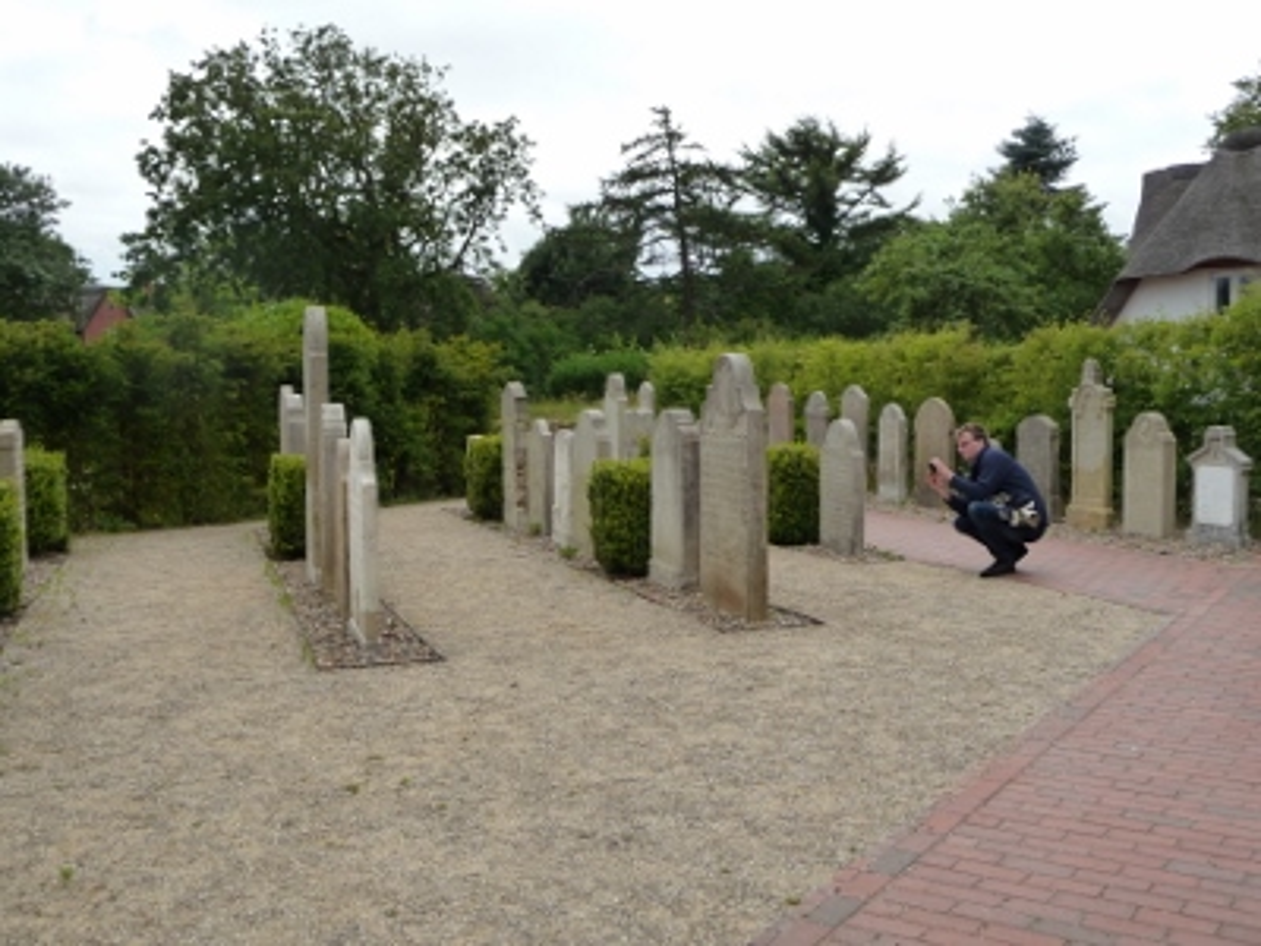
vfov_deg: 37.7
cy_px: 473
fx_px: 1384
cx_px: 630
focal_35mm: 38
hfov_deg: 49.0
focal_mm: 6.3
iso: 160
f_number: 3.8
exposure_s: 1/1000
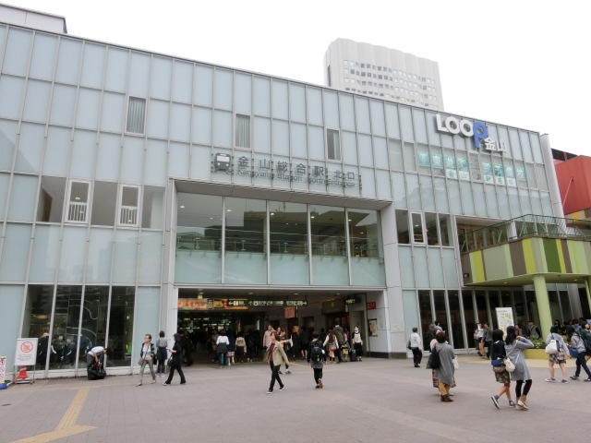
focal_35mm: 25
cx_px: 296
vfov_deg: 54.9
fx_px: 427
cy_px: 222
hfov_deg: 69.4
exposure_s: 1/200
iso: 80
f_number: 3.5
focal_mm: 4.5
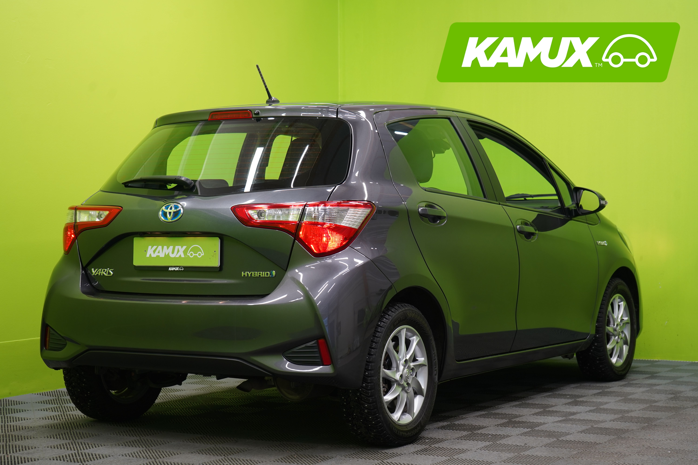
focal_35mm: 70
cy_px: 232
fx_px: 1357
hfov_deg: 28.8
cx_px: 349
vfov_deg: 19.5
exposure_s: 1/25
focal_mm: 70
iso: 400
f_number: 5.6
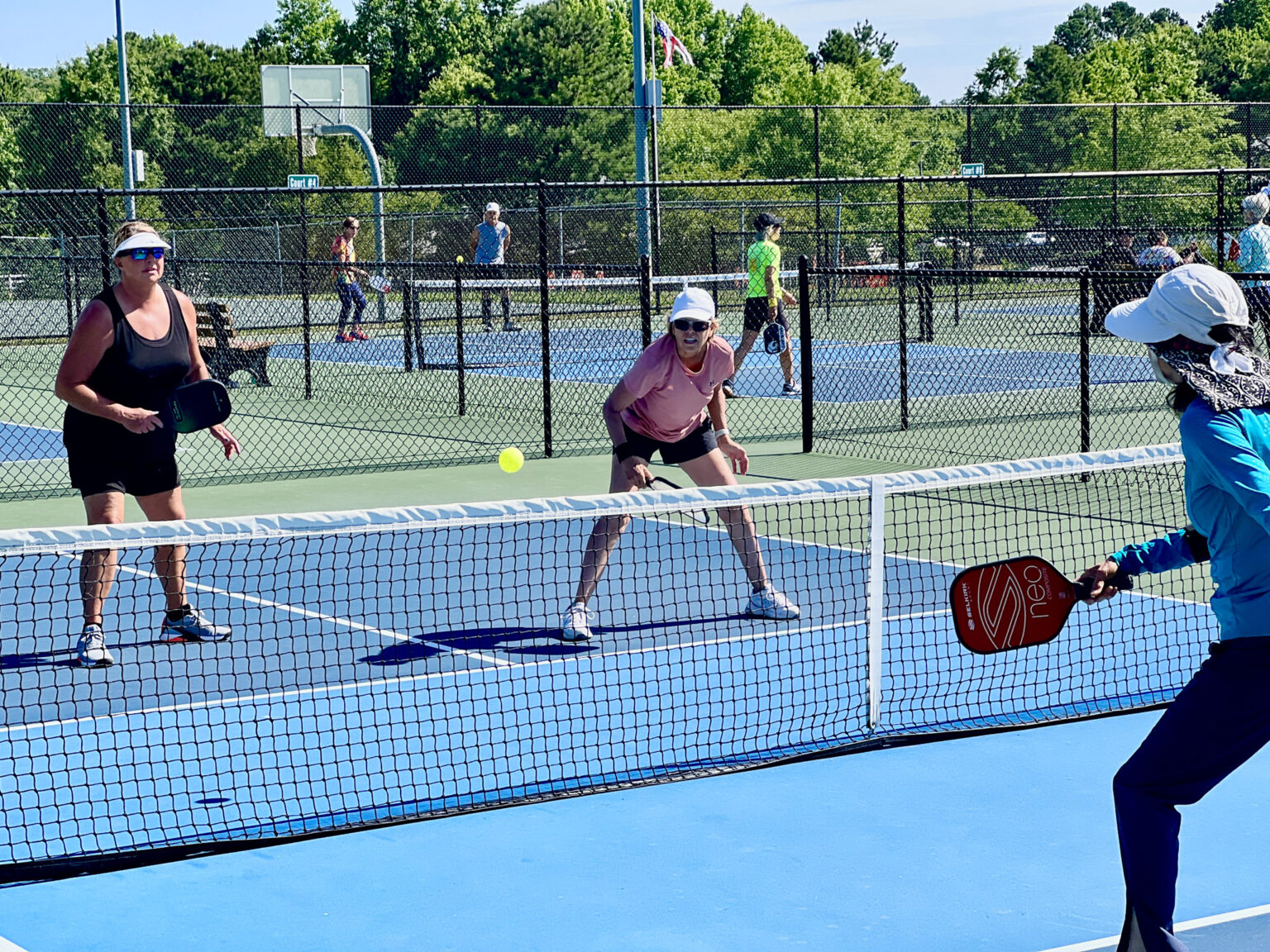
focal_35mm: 77
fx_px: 2825
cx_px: 635
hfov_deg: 25.3
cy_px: 476
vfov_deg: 19.1
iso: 32
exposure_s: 1/475
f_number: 2.8
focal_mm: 9
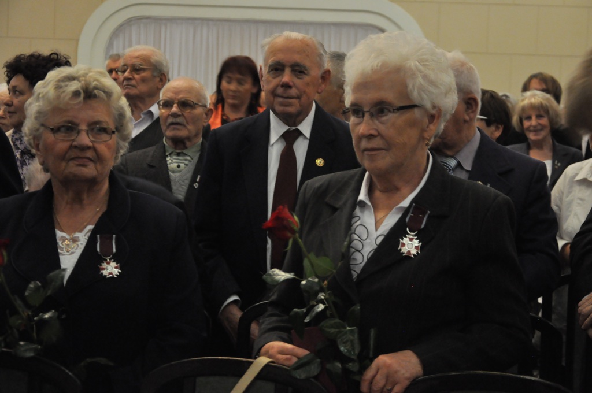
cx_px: 296
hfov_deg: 27.0
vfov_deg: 18.1
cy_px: 196
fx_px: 1232
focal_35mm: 75
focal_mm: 50
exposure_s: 1/20
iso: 2000
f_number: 5
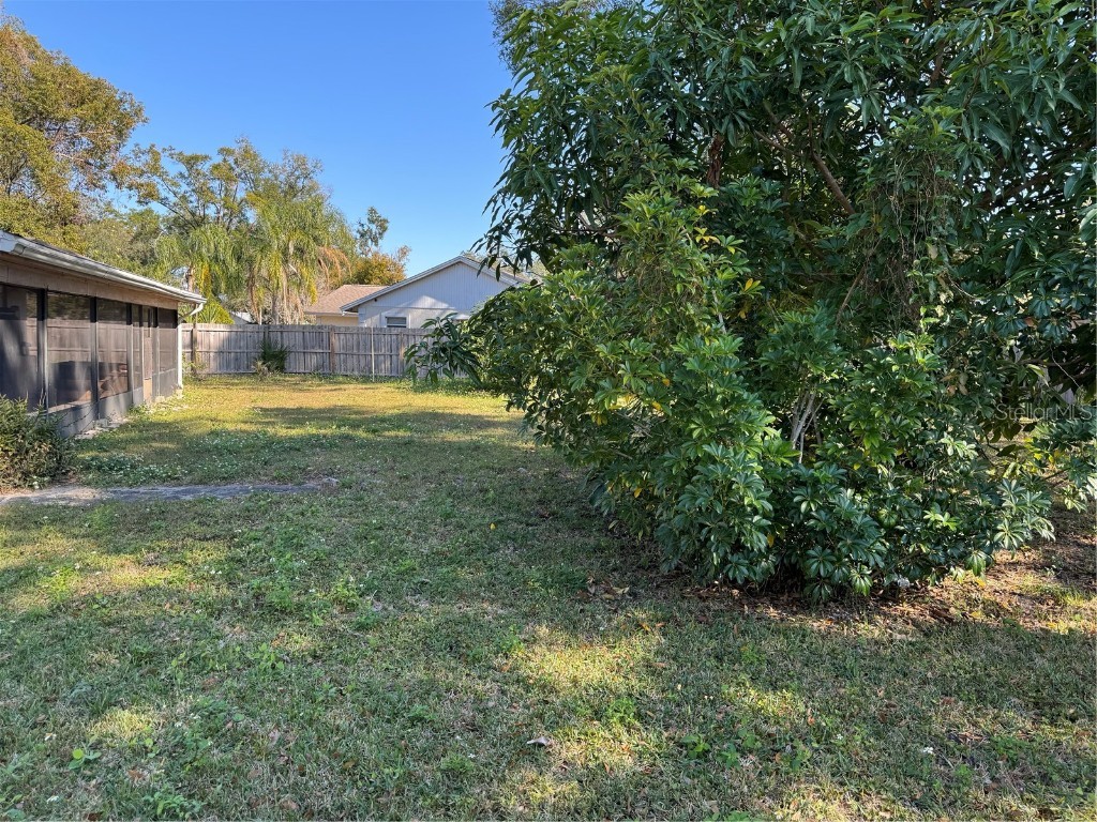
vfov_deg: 56.8
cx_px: 548
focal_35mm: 24
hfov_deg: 71.6
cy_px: 411
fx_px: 761
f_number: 1.78
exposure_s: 1/664
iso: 80
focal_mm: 6.86
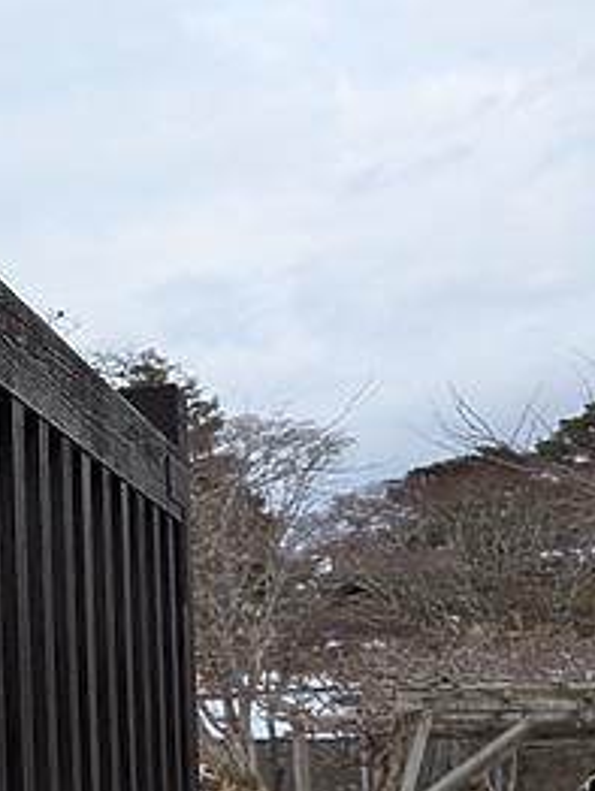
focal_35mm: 95
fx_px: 2174
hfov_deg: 14.0
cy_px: 737
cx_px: -444
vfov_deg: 20.2
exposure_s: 1/374
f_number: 1.68
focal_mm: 6.9
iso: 21
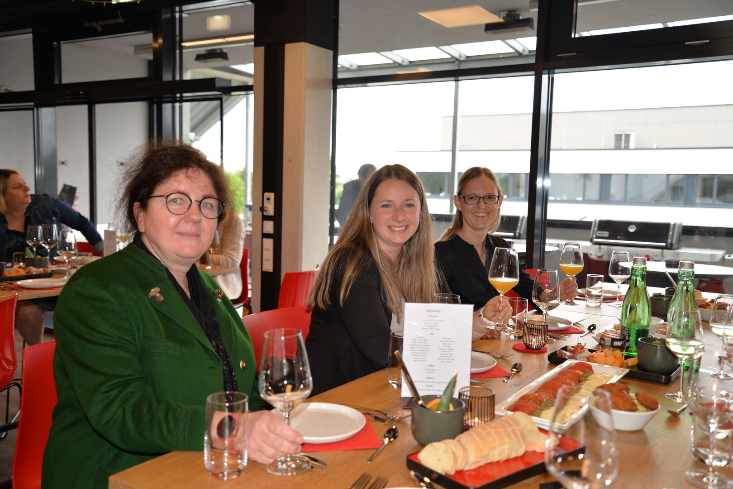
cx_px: 366
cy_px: 244
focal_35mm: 34
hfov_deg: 55.8
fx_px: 692
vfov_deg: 38.9
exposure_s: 1/100
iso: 400
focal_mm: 34
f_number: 4
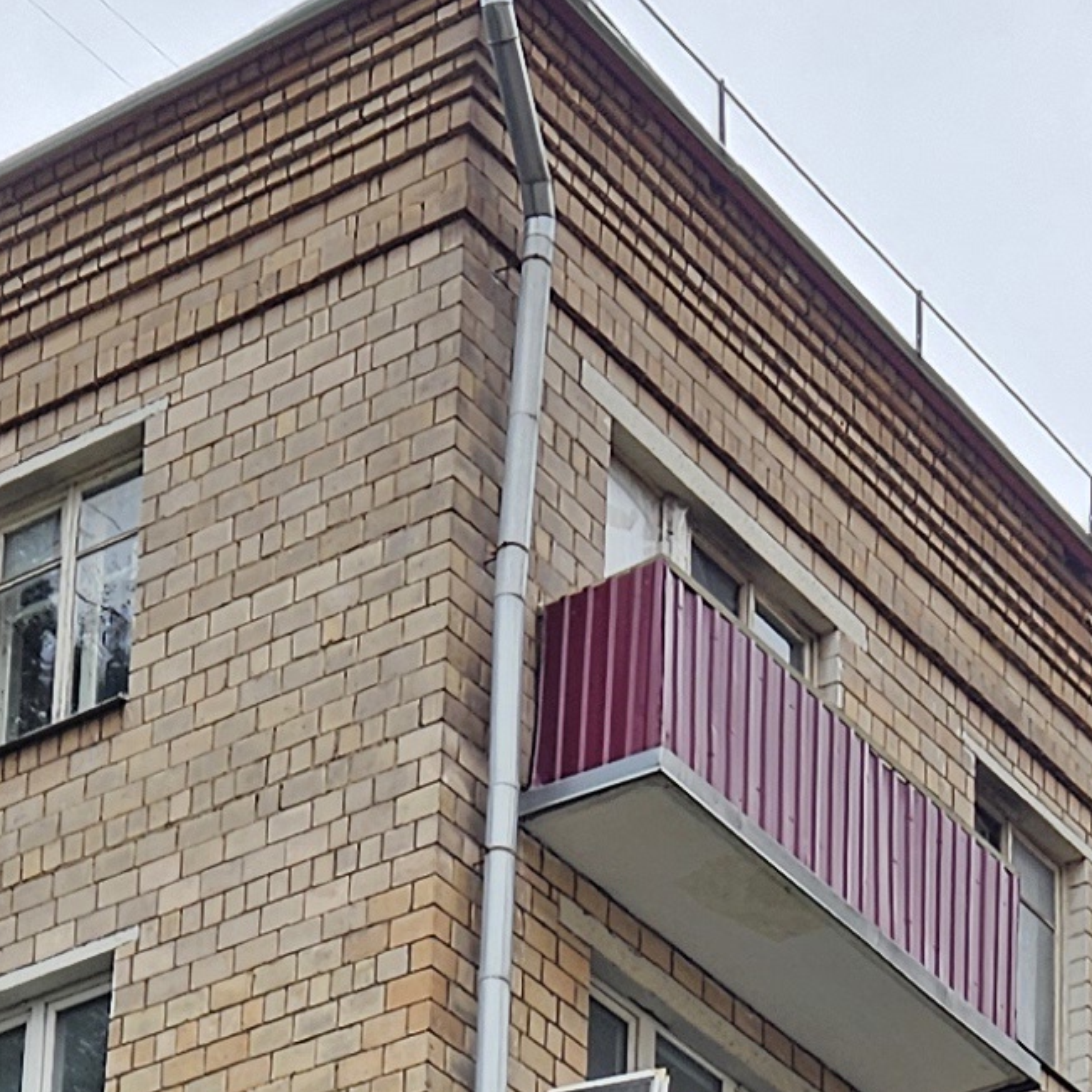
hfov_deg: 13.9
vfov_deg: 12.3
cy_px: 2207
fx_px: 4461
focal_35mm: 125
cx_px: 850
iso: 25
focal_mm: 5.4
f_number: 1.8
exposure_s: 1/353
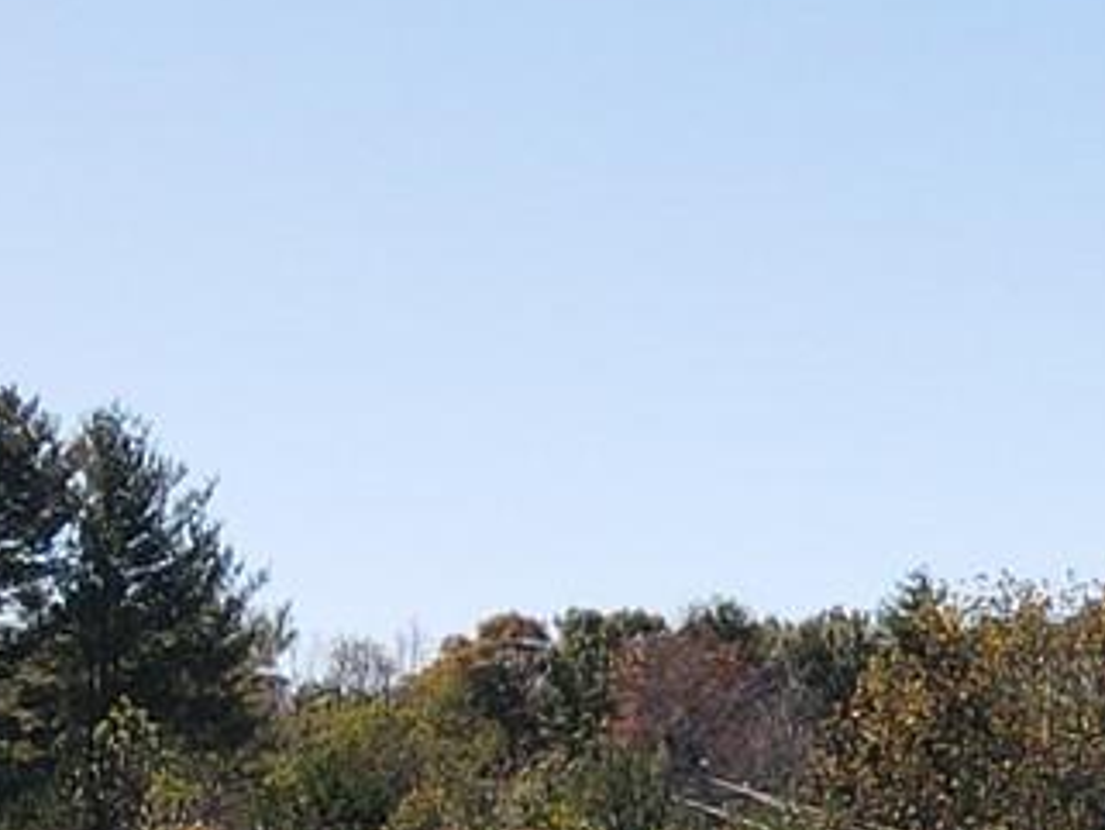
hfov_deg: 12.0
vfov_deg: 9.6
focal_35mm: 153
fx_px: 4886
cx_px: 1873
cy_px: 937
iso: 100
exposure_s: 1/640
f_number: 2.8
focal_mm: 4.5
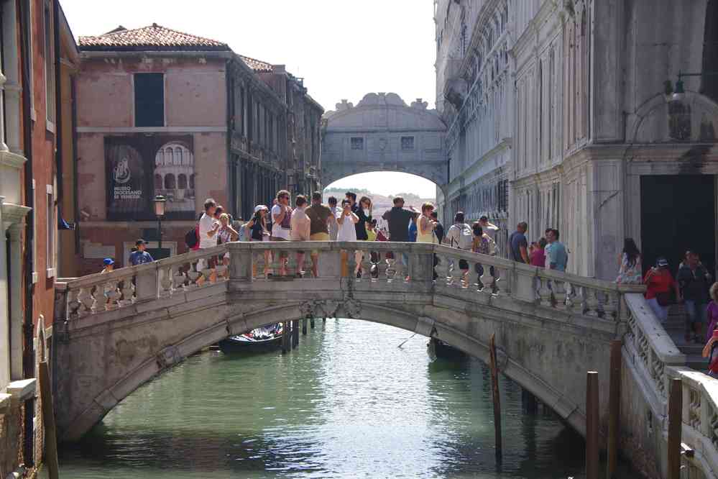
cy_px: 240
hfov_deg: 24.6
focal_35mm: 82
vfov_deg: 16.6
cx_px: 359
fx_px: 1645
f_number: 9
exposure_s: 1/100
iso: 200
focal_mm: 55
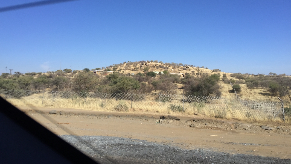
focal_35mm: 32
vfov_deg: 36.4
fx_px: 247
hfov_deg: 61.0
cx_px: 145
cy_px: 57
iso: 32
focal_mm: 4.15
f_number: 2.2
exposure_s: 1/507
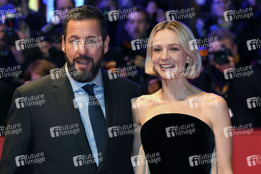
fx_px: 840
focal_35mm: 116
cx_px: 130
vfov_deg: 11.8
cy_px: 87
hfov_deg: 17.7
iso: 1250
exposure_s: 1/200
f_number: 5
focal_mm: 116
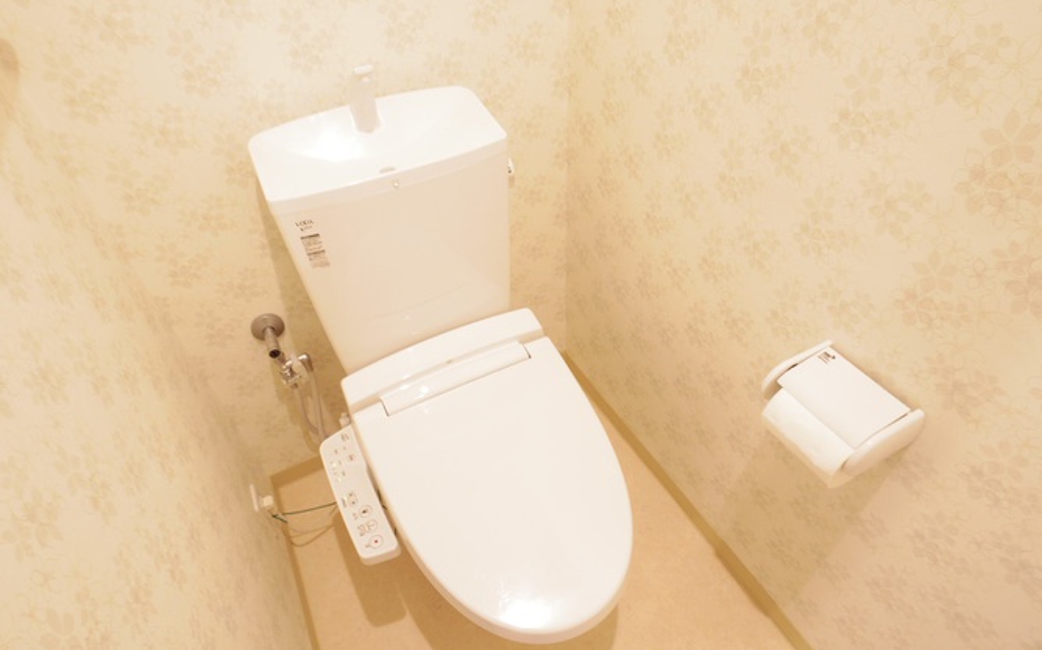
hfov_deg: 85.1
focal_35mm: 20
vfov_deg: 59.6
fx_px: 568
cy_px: 323
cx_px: 521
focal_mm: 3.9
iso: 200
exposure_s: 1/8
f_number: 3.7
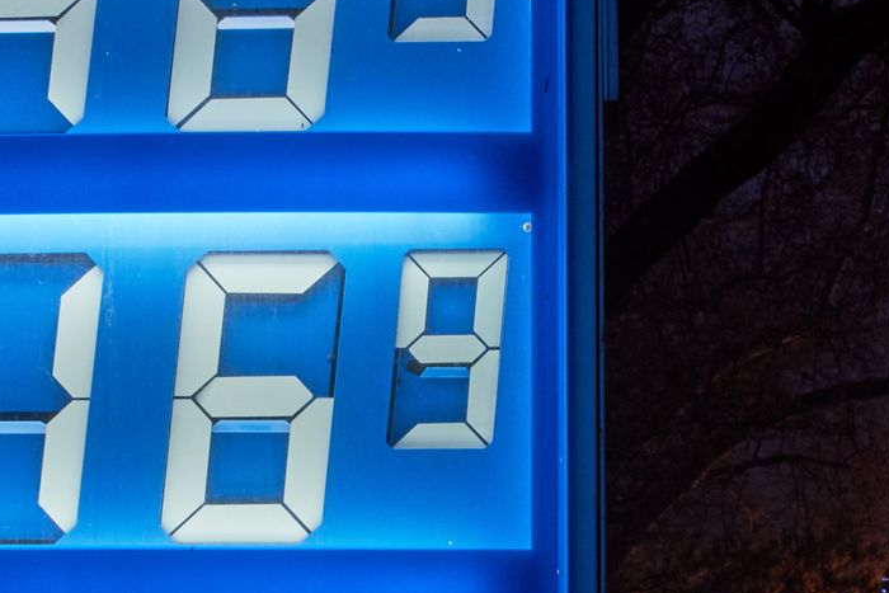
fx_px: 3828
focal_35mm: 155
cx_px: 386
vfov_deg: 8.8
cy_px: 583
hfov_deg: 13.2
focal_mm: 19.5
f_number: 9
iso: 250
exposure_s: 1/20
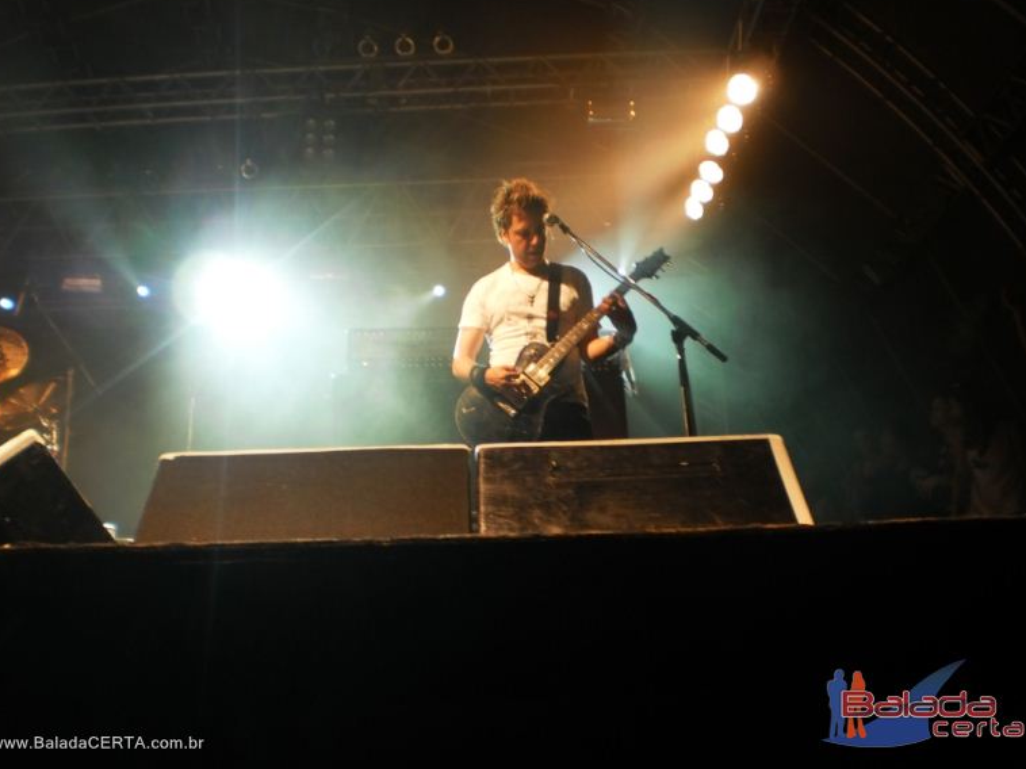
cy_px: 364
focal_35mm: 38
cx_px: 505
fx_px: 1126
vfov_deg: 37.7
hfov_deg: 49.0
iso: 100
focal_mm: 6.3
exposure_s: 1/40
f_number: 3.1
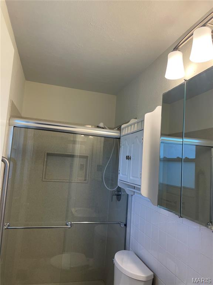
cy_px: 142
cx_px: 106
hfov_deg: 53.1
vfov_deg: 67.3
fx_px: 213
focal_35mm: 26
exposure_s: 1/120
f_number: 1.6
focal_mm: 4.2
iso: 40
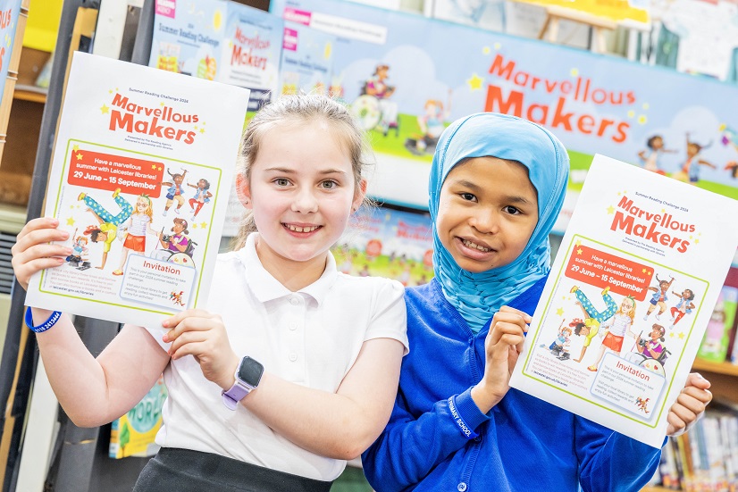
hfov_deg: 22.4
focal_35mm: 91
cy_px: 246
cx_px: 369
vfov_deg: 15.0
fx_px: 1866
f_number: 5
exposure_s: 1/80
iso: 1600
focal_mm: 91
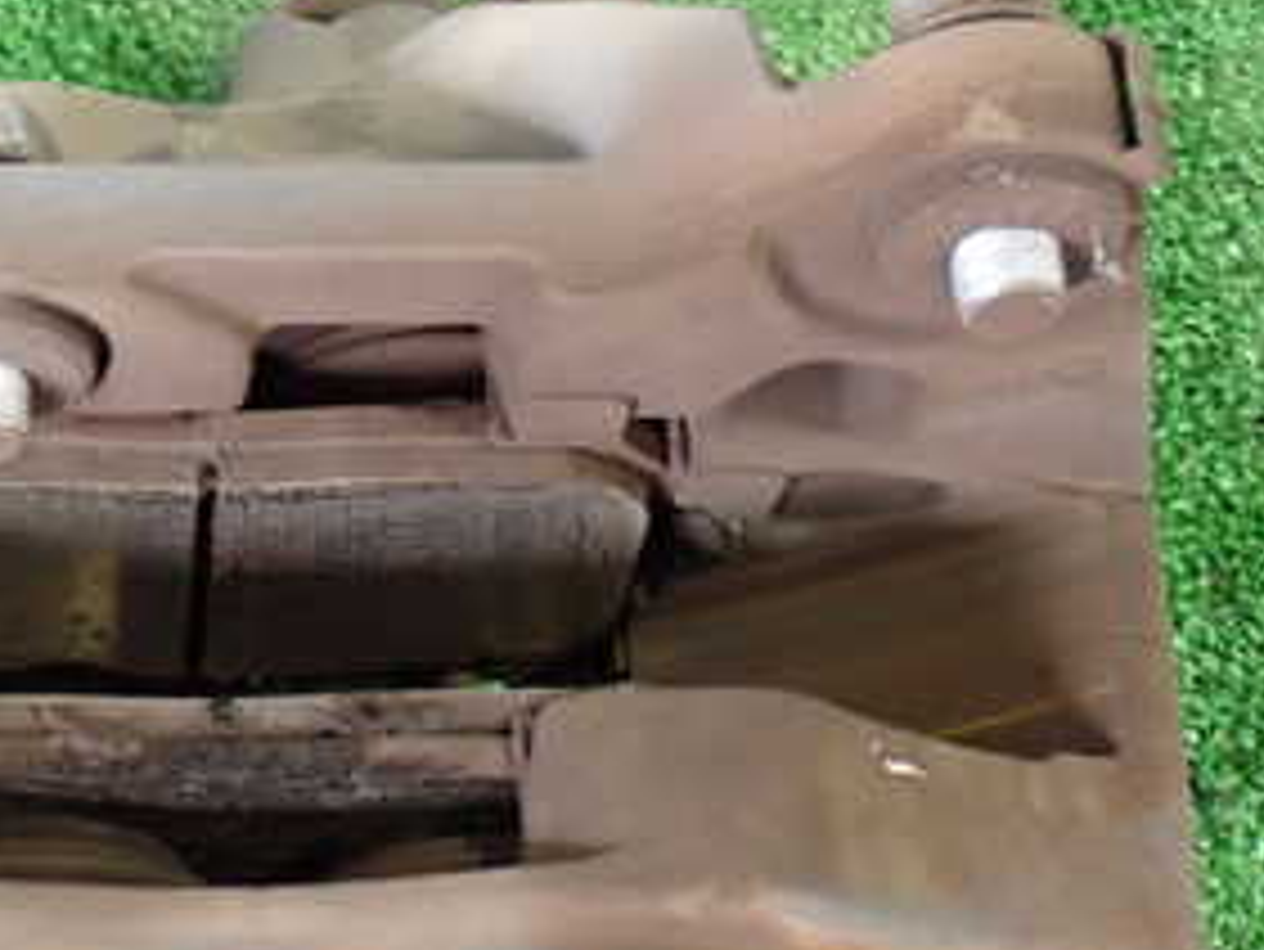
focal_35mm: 94
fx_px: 3434
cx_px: 225
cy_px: 662
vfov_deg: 15.7
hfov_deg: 20.6
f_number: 2.9
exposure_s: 1/40
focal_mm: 7.84
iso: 800
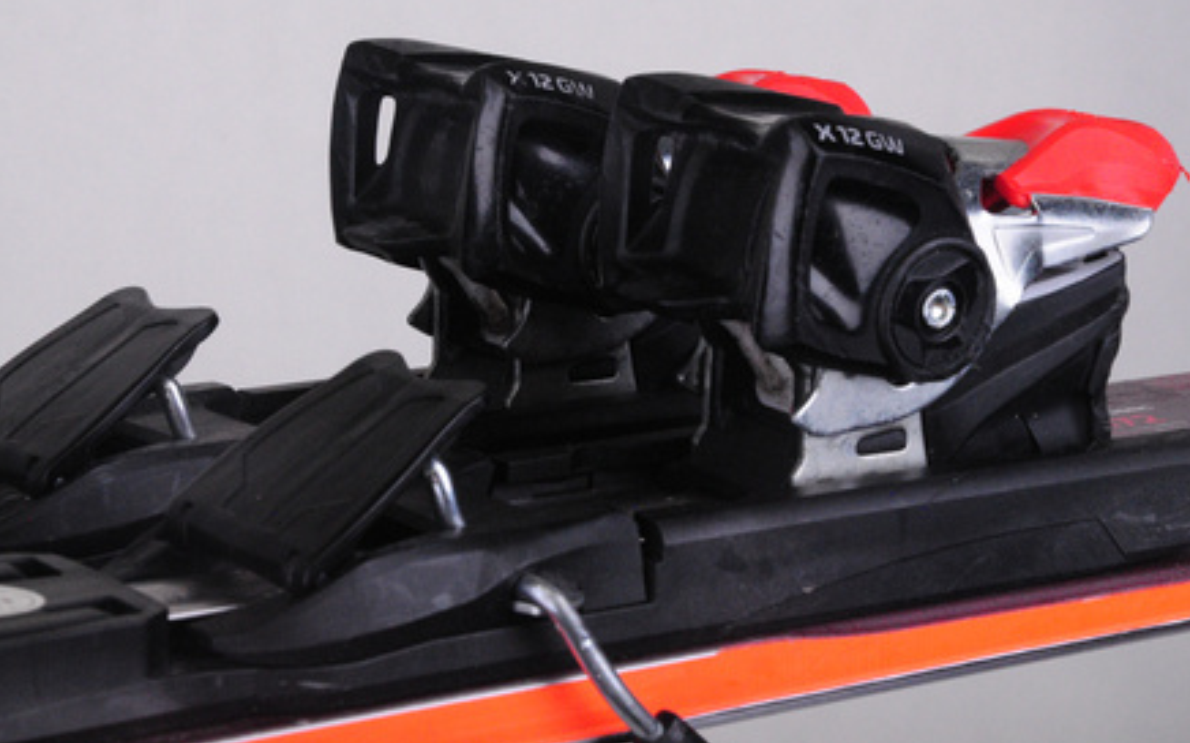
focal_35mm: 166
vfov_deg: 7.9
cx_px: 587
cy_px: 362
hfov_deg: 12.7
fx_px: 5365
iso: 3200
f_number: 16
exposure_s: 1/180
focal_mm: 105
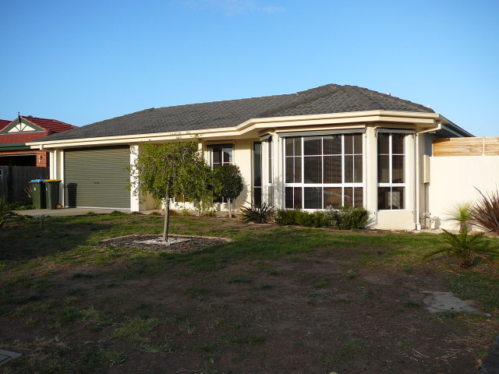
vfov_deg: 40.7
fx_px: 505
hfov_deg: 52.6
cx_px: 250
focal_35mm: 35
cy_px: 187
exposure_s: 1/800
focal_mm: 5.2
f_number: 2.8
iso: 80
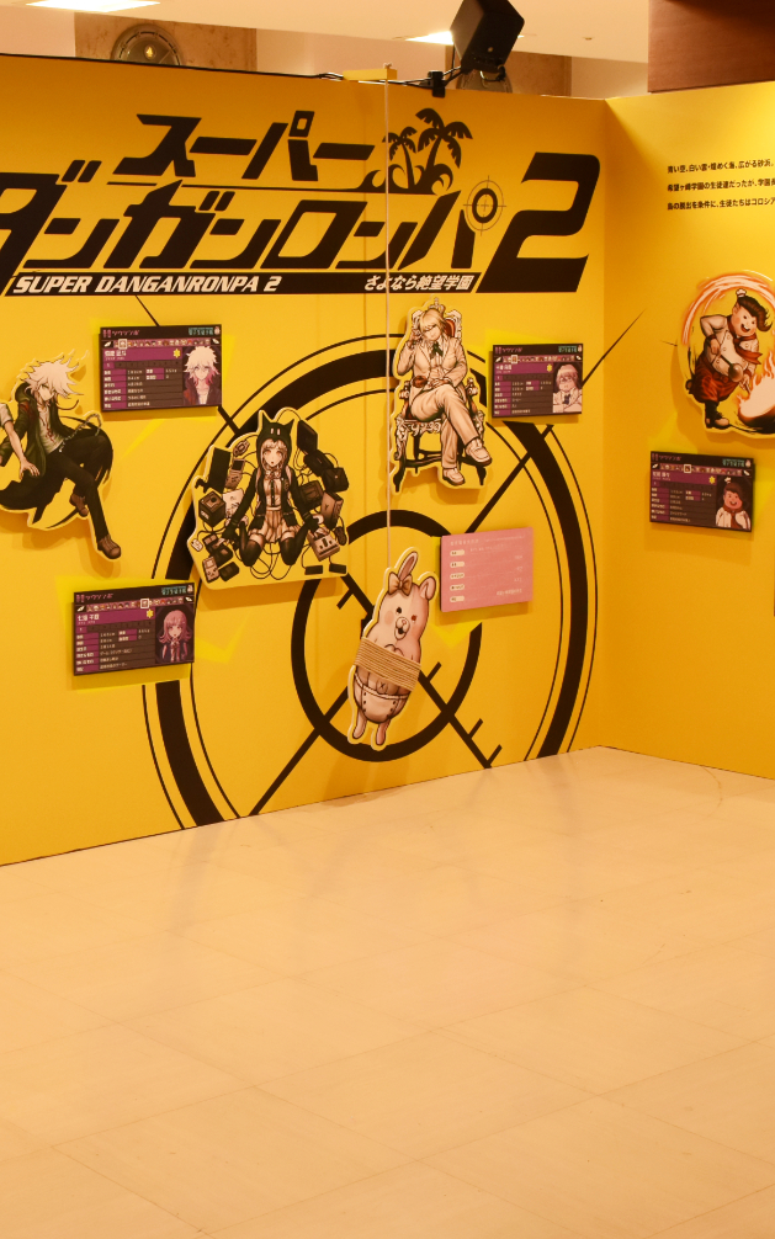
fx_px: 2162
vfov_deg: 32.0
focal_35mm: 64
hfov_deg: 20.3
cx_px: 259
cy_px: 599
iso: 1000
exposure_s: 1/60
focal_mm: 26
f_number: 9
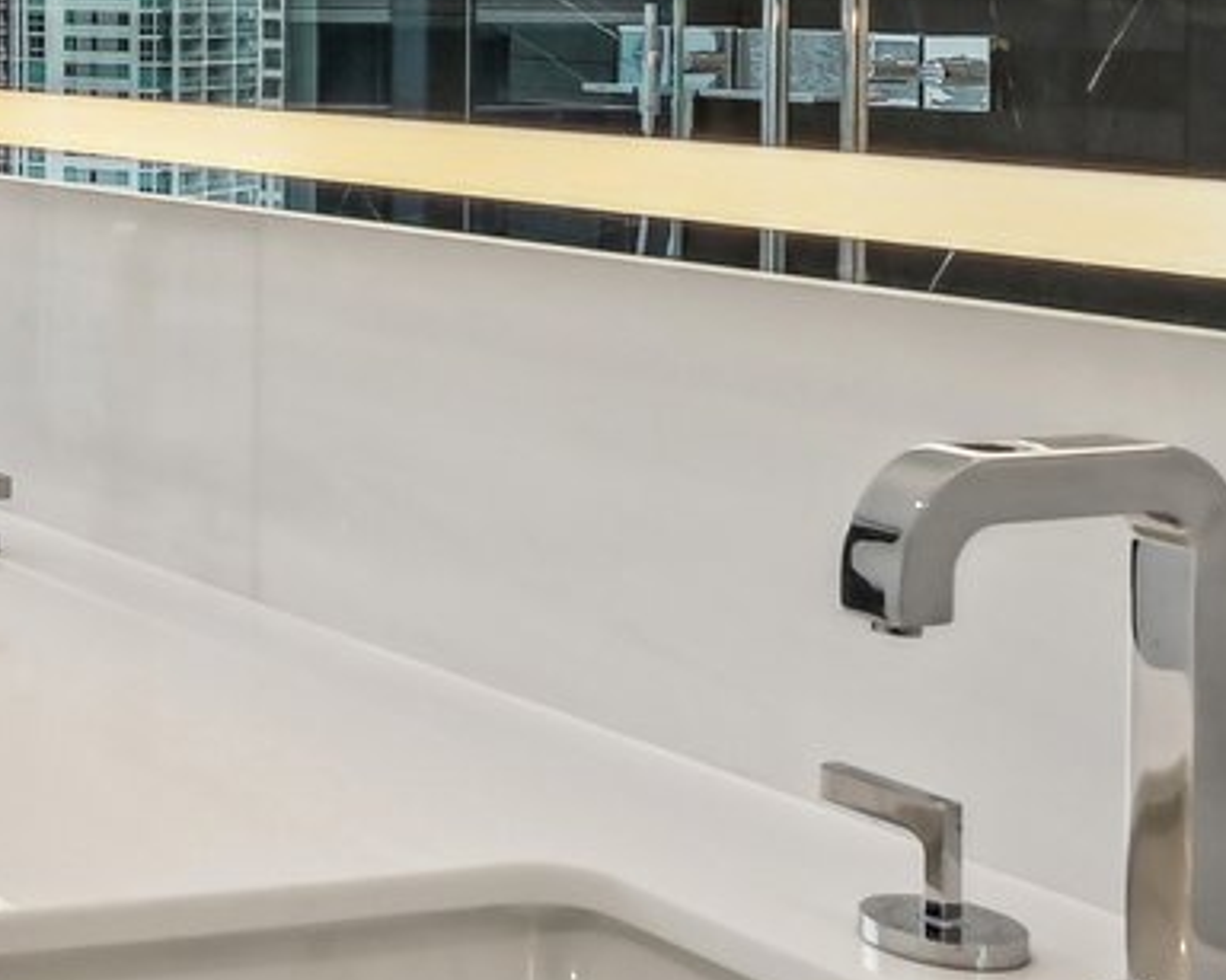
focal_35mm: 70
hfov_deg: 20.5
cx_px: -884
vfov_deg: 21.2
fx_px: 2539
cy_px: 29
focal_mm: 14
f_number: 8
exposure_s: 1/60
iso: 100
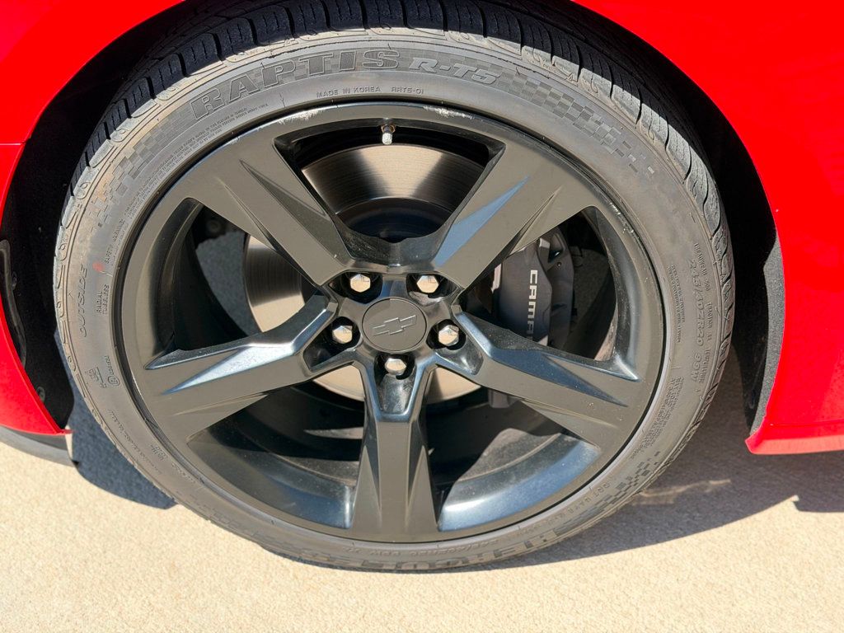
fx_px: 1170
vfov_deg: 30.3
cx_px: 422
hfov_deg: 39.7
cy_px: 316
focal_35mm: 48
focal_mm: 6.76
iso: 100
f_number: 1.78
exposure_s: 1/885
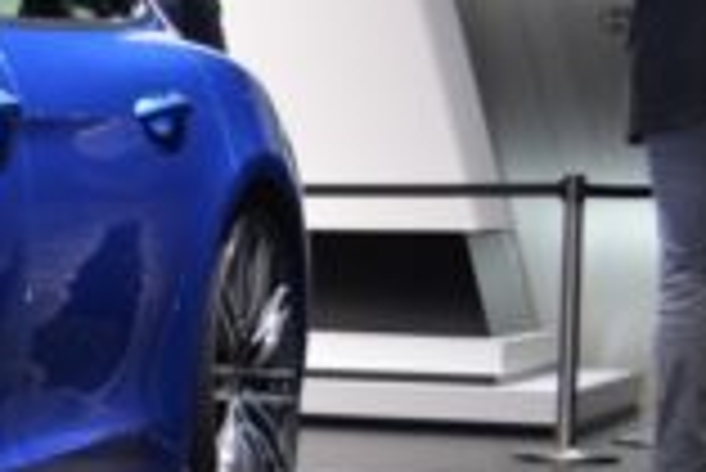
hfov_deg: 12.6
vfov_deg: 10.6
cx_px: -958
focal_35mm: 129
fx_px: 2532
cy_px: 391
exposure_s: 1/125
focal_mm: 18
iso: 220
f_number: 3.5
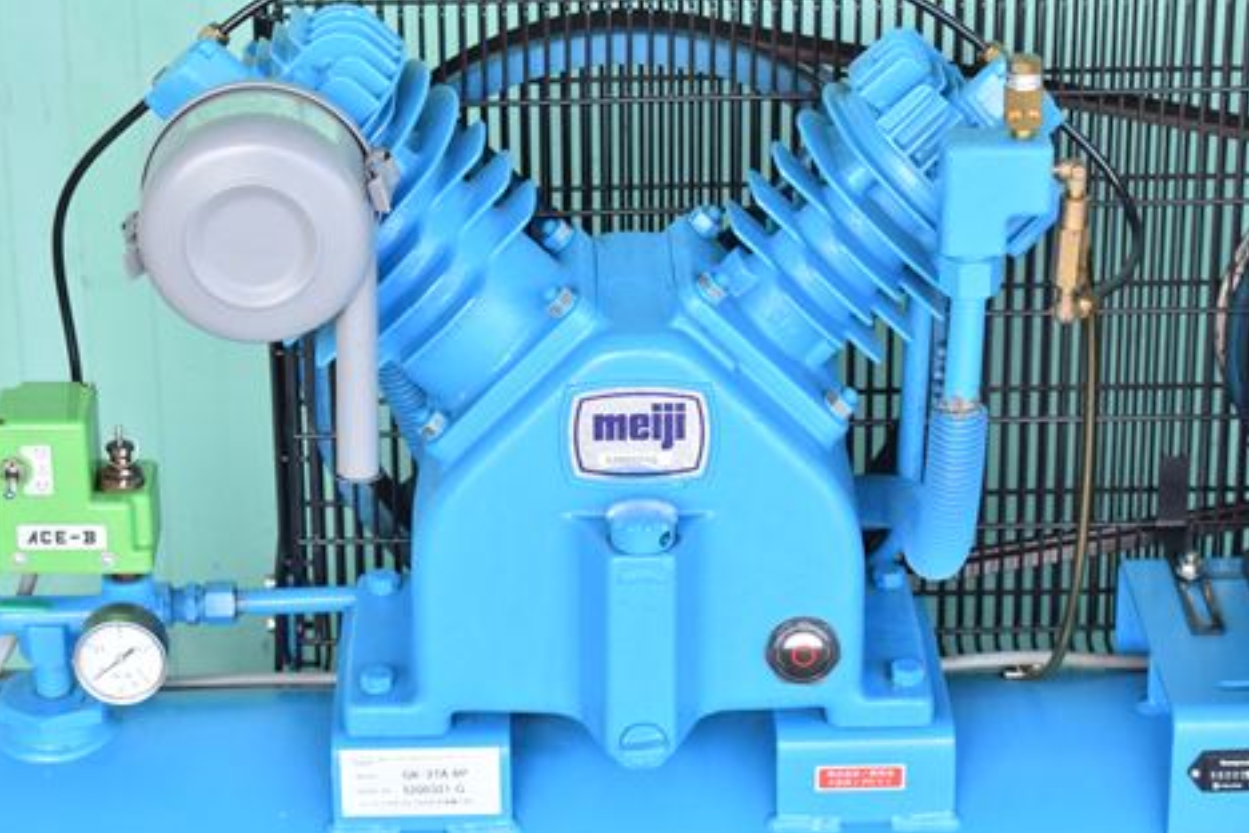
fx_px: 3226
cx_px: 598
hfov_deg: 21.9
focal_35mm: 93
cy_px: 400
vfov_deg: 14.7
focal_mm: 58
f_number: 6.3
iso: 1250
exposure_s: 1/30
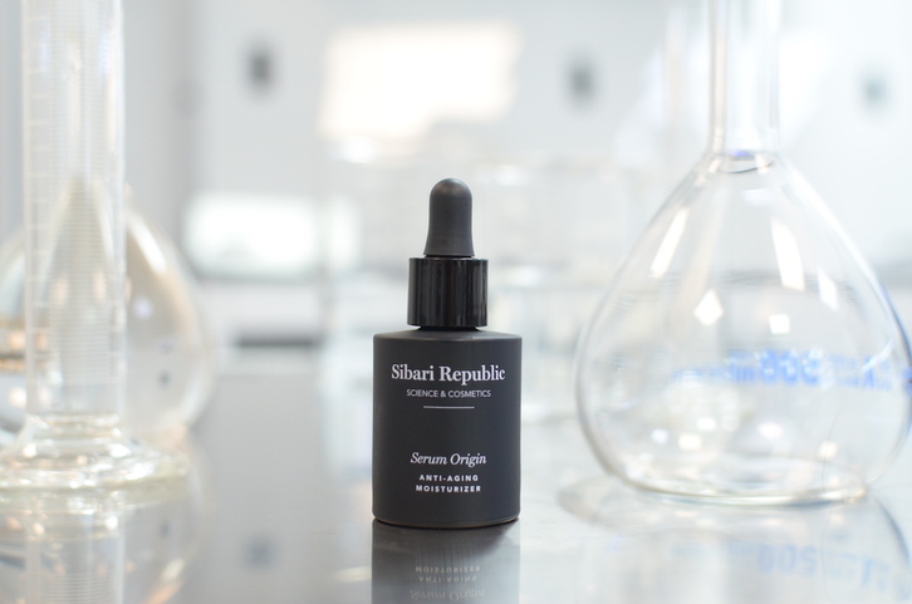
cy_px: 302
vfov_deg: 25.6
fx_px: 1327
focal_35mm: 52
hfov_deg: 37.9
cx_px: 456
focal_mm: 35
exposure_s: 1/160
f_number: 3.2
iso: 800
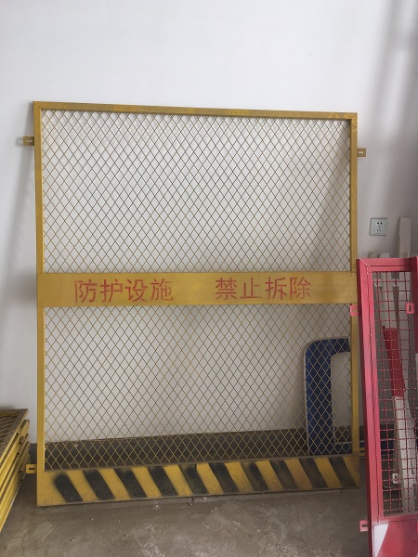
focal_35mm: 29
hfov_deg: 48.2
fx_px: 467
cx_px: 209
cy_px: 278
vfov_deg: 61.7
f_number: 2.2
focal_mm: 4.15
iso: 40
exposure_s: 1/100
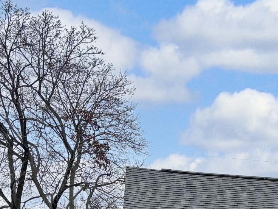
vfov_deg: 13.7
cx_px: 383
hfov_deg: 17.2
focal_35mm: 106
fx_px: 851
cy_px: 218
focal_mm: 5.96
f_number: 1.6
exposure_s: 1/1984
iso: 50
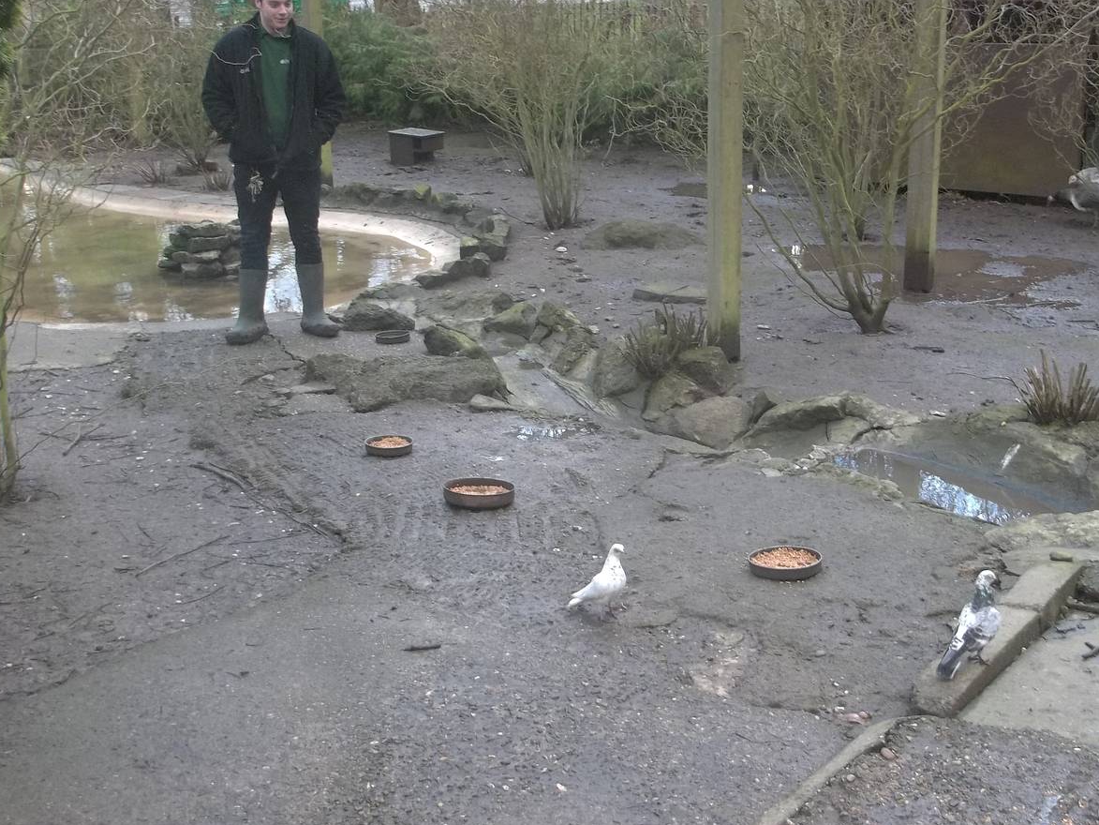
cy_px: 395
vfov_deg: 32.2
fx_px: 1429
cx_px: 577
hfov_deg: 42.1
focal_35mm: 45
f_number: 3.3
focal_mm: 5.9
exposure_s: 1/30
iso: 124
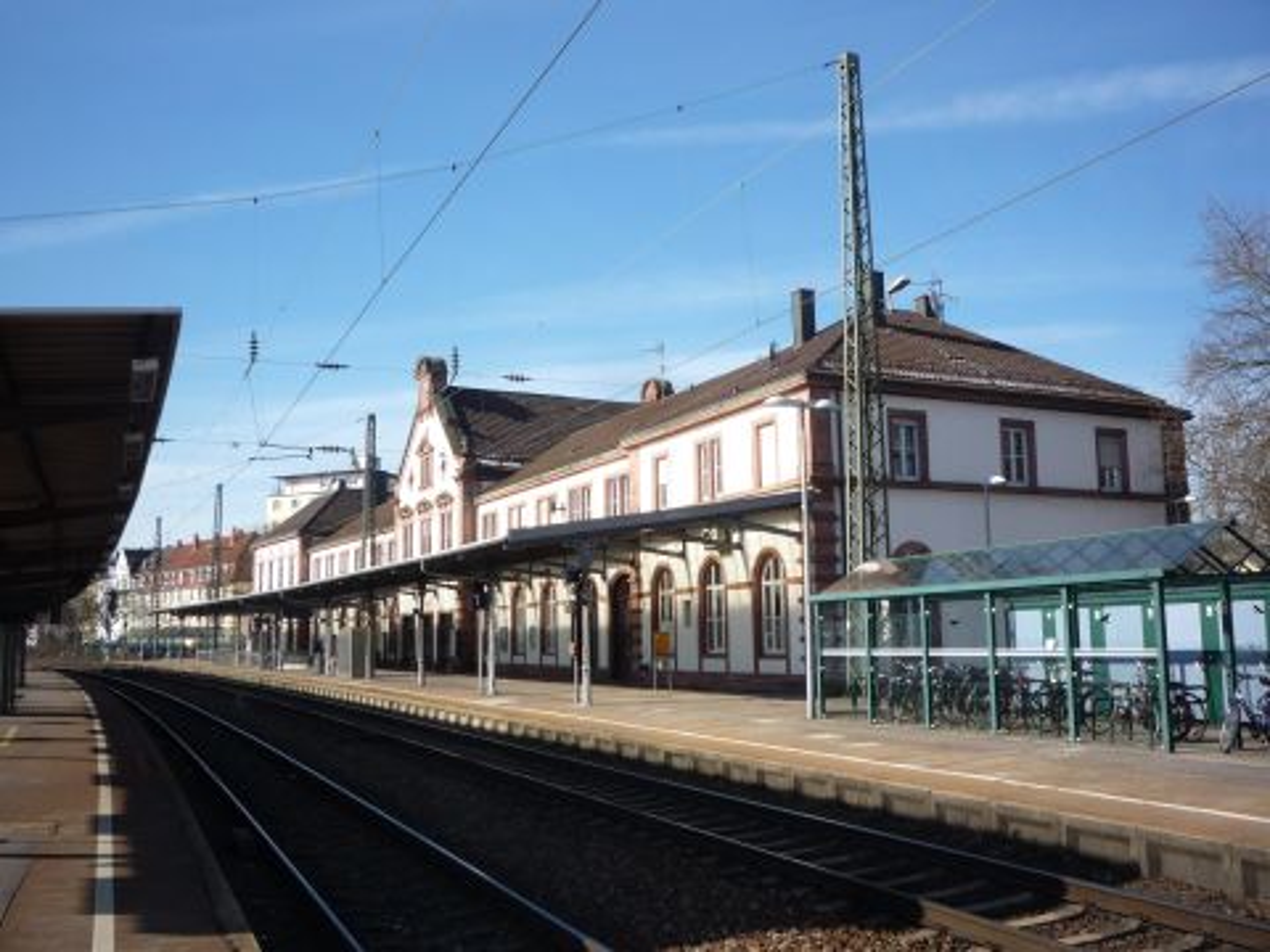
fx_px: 1174
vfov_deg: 44.2
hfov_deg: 56.8
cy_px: 476
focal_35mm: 32
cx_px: 635
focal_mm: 5.2
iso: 100
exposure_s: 1/400
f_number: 4.5
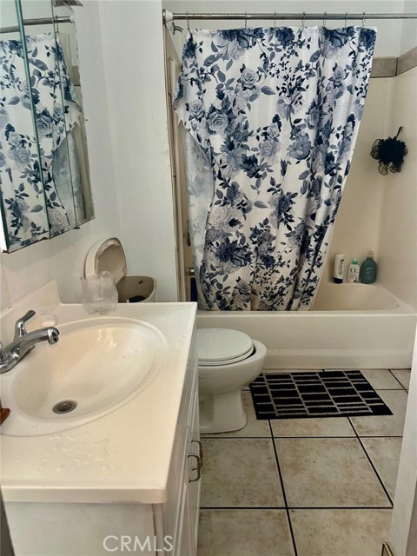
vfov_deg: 71.6
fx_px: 385
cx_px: 208
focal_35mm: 24
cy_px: 278
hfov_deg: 56.8
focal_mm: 6.86
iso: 320
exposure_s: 1/60
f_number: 1.78
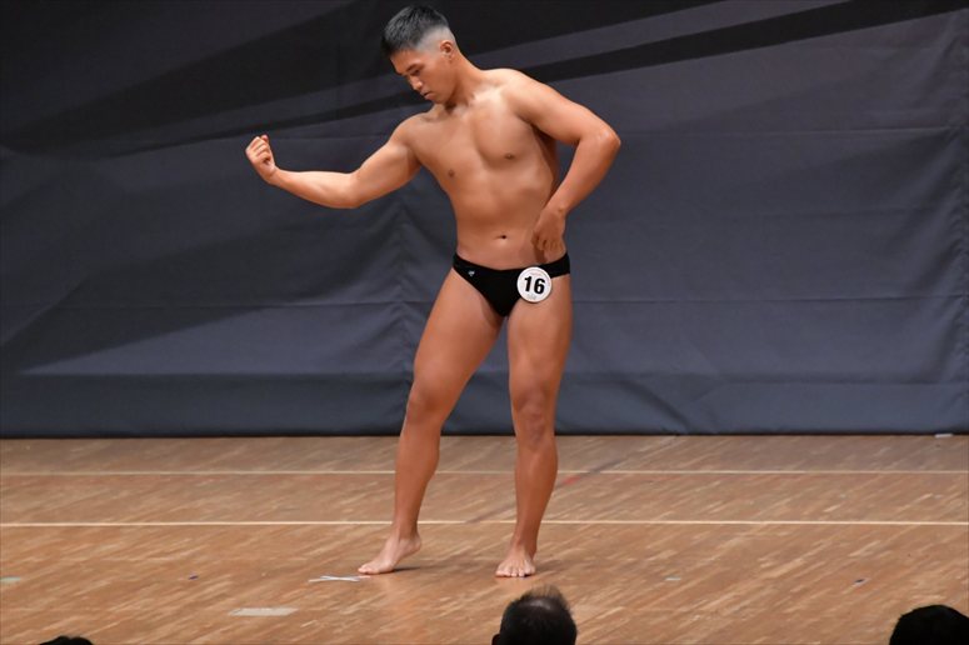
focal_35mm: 300
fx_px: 8071
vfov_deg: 4.6
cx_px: 484
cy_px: 322
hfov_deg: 6.9
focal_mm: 200
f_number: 5.6
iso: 6400
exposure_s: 1/400
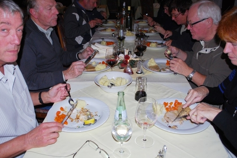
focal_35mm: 32
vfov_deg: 41.2
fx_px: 211
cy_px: 78
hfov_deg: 58.6
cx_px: 107
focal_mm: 18
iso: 200
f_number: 3.5
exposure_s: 1/60
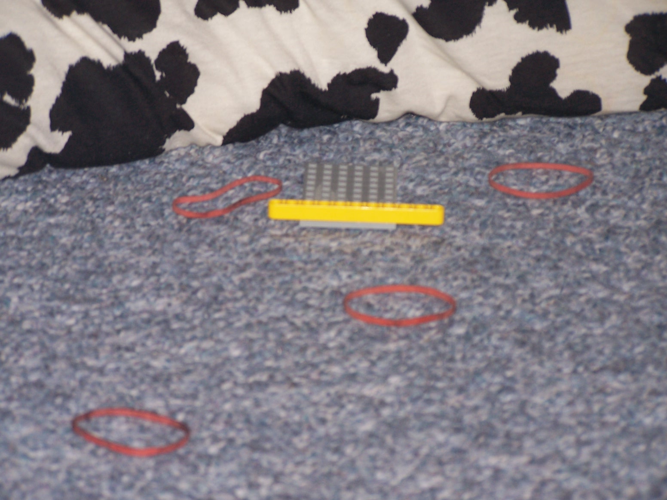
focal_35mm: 159
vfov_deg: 9.3
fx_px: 3064
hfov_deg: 12.4
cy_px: 250
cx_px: 334
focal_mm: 26.4
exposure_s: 1/125
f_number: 3.2
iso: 80
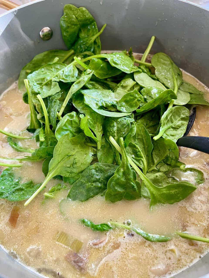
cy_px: 139
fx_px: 201
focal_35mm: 25
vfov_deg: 69.4
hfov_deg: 54.9
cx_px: 104
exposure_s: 1/99
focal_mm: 5.1
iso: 125
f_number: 1.6
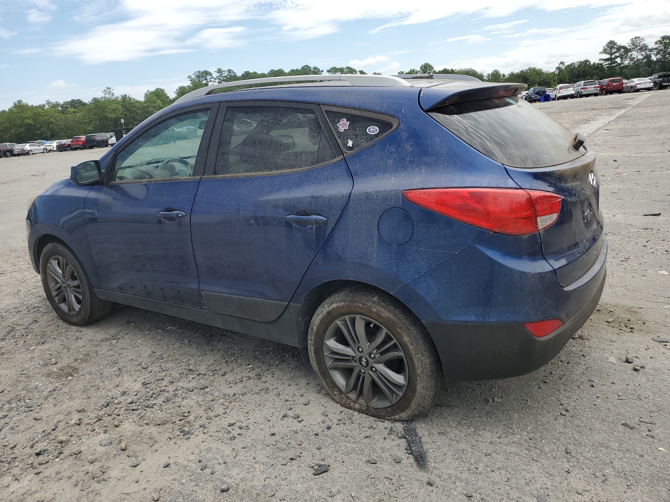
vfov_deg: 53.1
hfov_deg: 67.3
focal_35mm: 26
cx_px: 335
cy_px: 251
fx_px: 503
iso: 50
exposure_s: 1/2500
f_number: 1.5
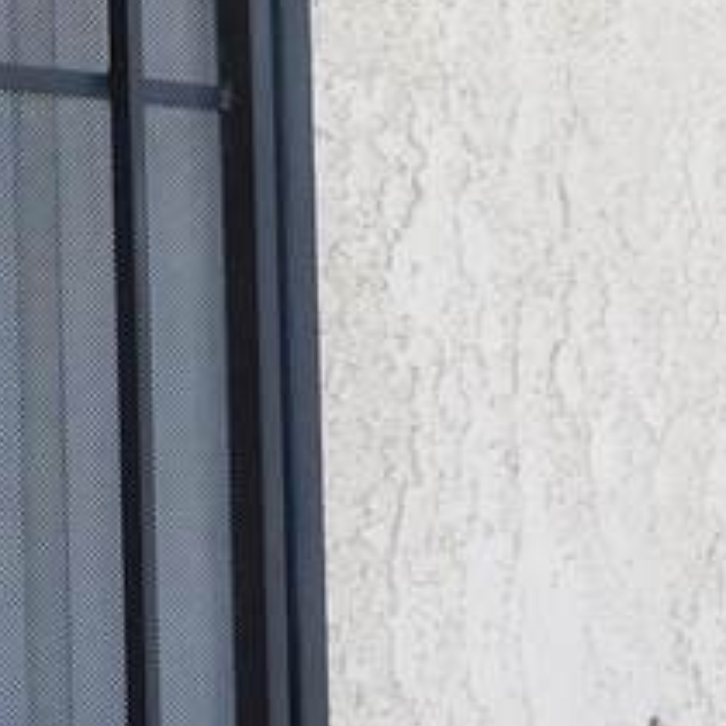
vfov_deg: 10.8
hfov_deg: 10.4
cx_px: -391
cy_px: 422
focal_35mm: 162
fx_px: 3844
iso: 125
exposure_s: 1/200
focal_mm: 5.3
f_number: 3.2
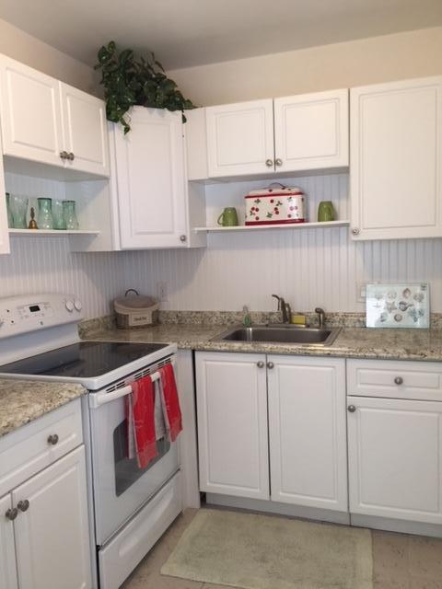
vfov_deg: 61.7
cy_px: 294
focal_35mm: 29
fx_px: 494
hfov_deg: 48.2
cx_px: 221
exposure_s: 1/15
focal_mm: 4.15
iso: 32
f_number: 2.2
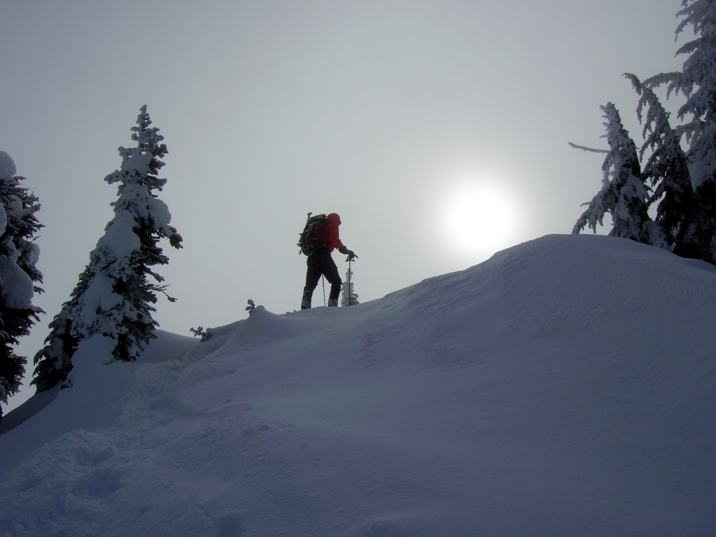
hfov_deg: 54.0
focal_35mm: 34
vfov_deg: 41.8
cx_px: 358
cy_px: 268
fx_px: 703
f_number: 4.9
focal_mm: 5.7
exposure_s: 1/3000
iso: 50
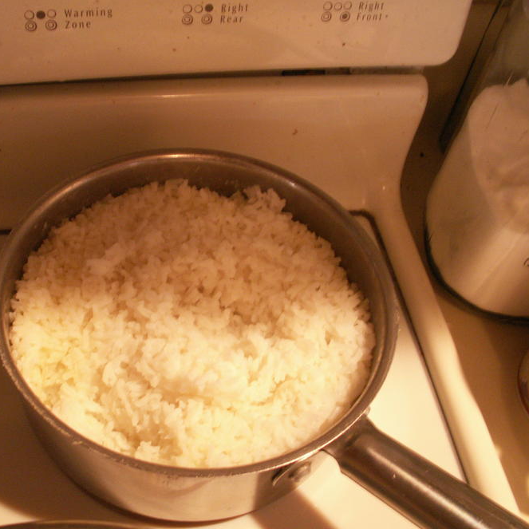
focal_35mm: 42
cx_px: 184
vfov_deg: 40.0
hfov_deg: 39.6
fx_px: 726
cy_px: 268
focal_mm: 5.86
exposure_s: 1/5
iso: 160
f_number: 2.8
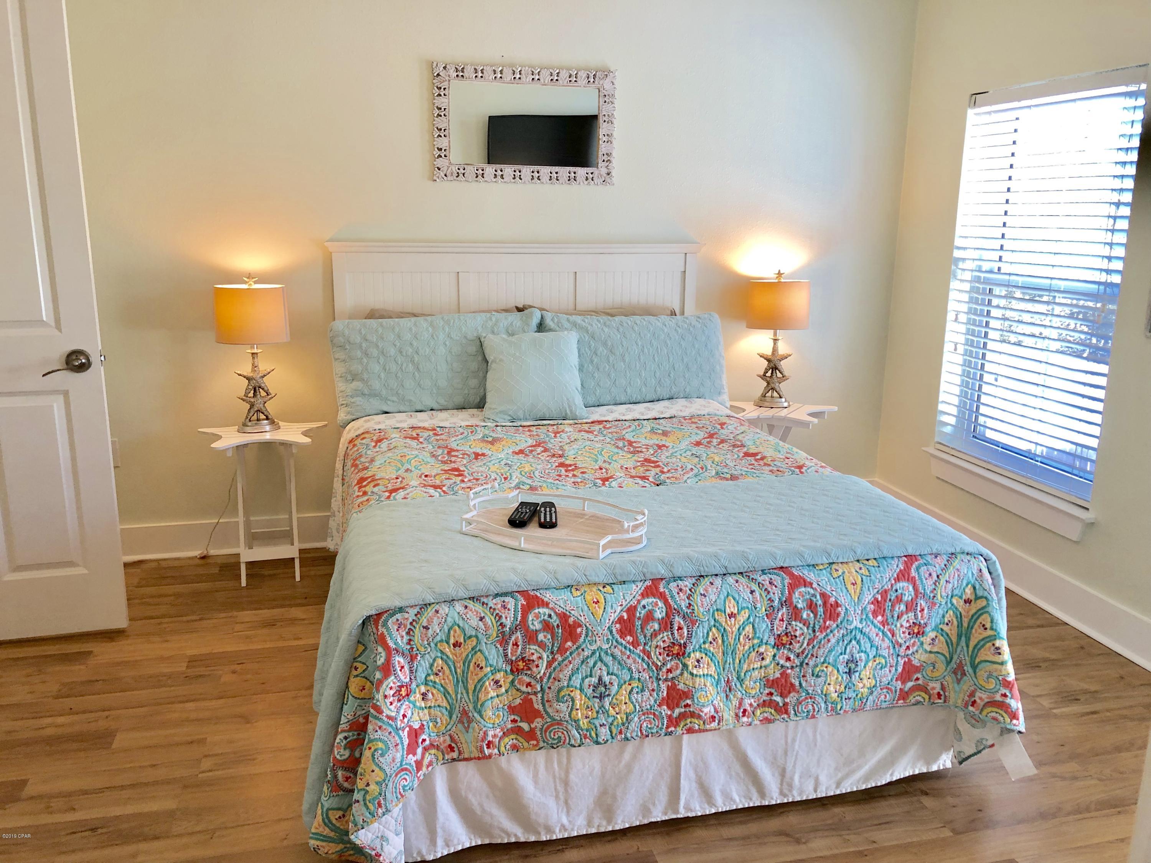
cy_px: 432
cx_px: 576
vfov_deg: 49.7
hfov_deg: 63.4
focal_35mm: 28
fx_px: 931
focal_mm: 3.99
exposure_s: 1/30
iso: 20
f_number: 1.8
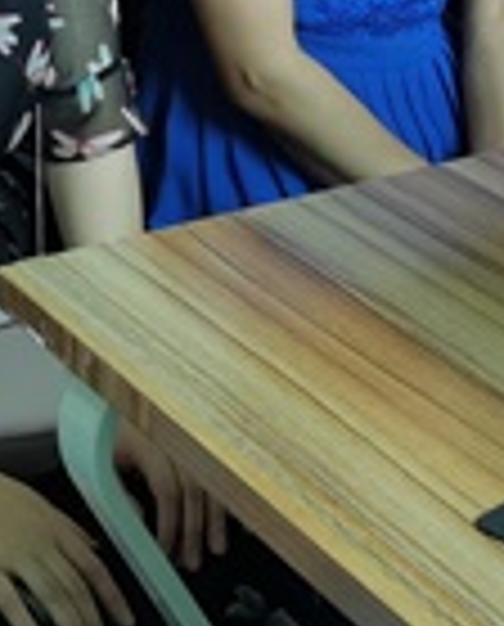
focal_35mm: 121
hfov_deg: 12.8
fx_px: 2246
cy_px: -401
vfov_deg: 14.4
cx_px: 234
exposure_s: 1/100
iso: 125
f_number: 1.8
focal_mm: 5.58
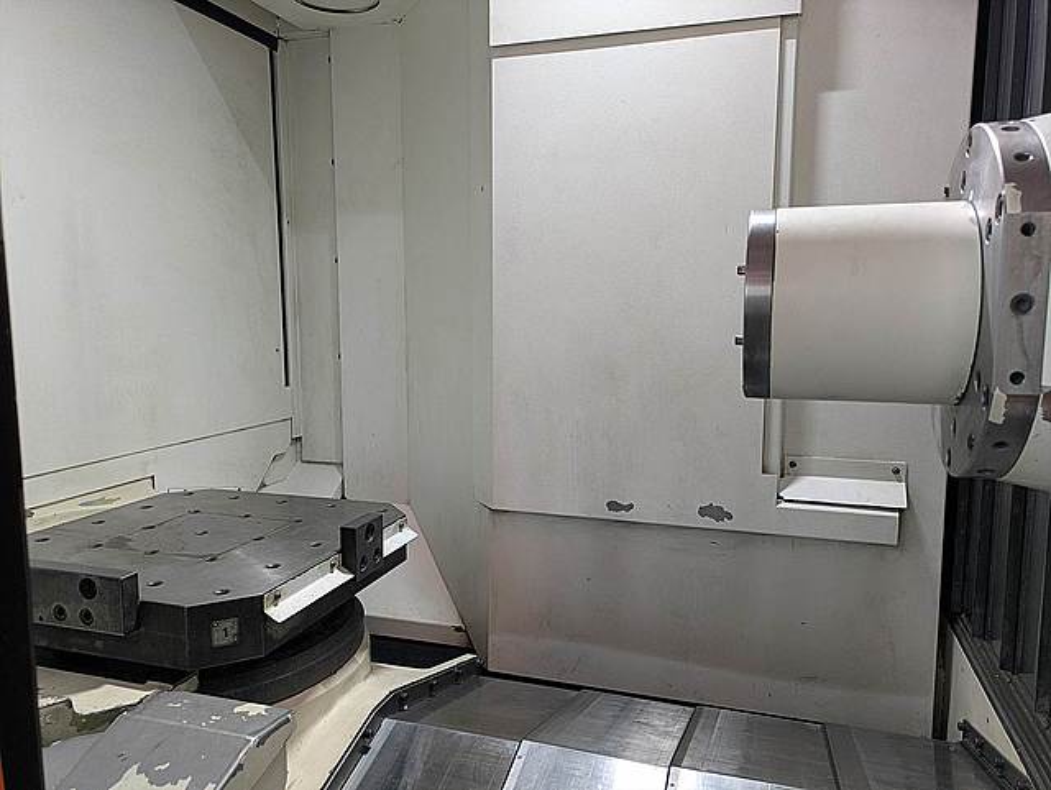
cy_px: 395
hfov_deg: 69.4
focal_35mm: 25
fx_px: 760
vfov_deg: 54.9
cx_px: 526
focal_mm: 5.43
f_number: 1.89
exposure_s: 1/24
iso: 124
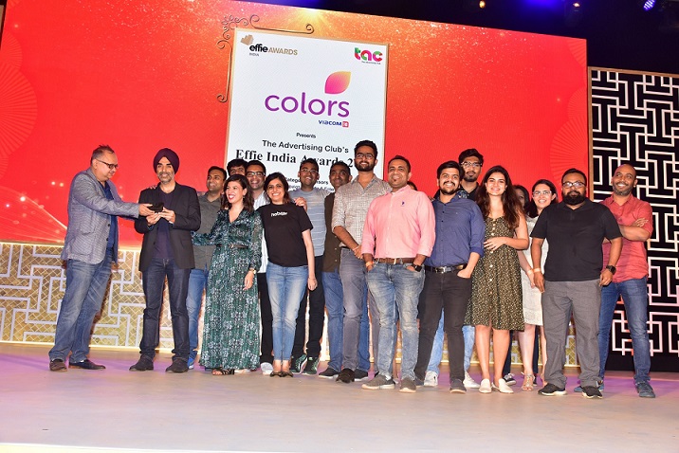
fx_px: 642
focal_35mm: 34
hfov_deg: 55.8
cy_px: 226
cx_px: 340
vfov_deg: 38.9
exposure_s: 1/60
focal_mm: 34
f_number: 6.3
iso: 500
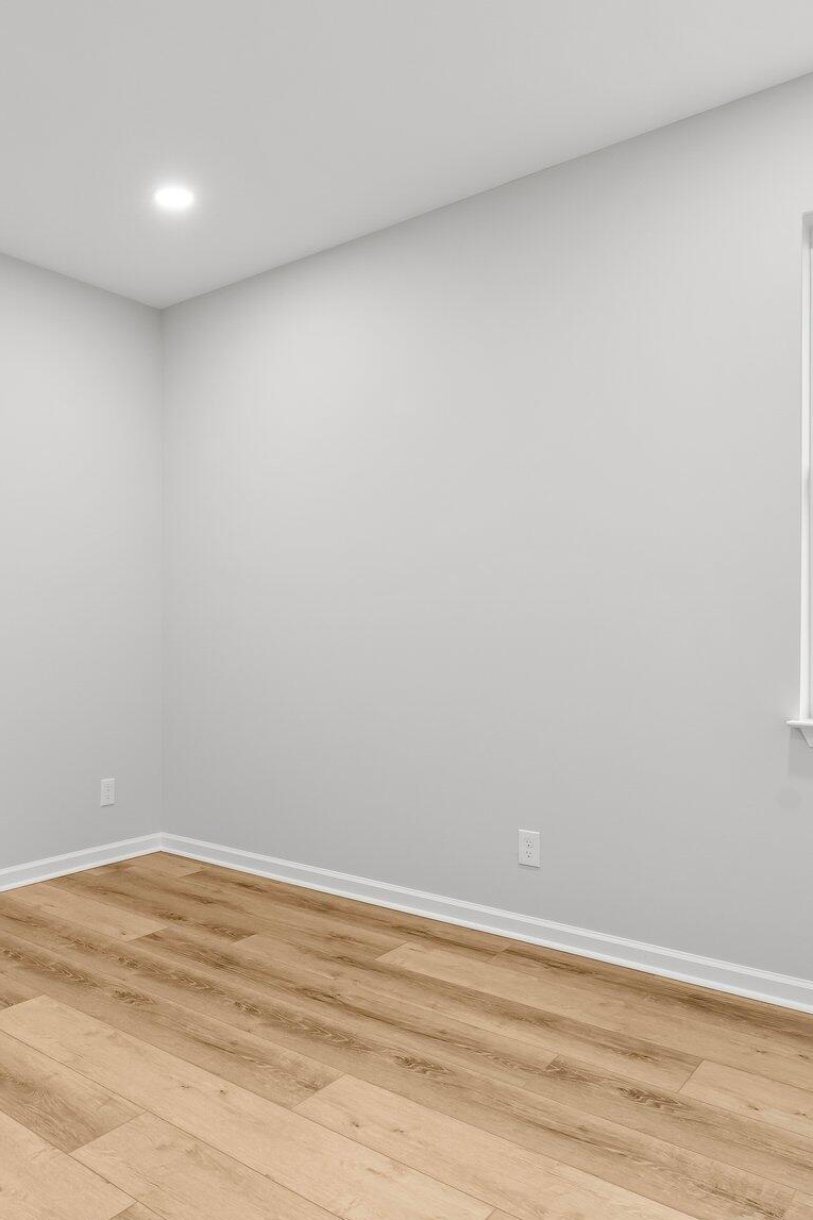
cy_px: 615
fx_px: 847
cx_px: 254
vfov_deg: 71.5
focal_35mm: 25
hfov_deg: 50.1
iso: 400
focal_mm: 14
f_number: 8
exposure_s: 1/10
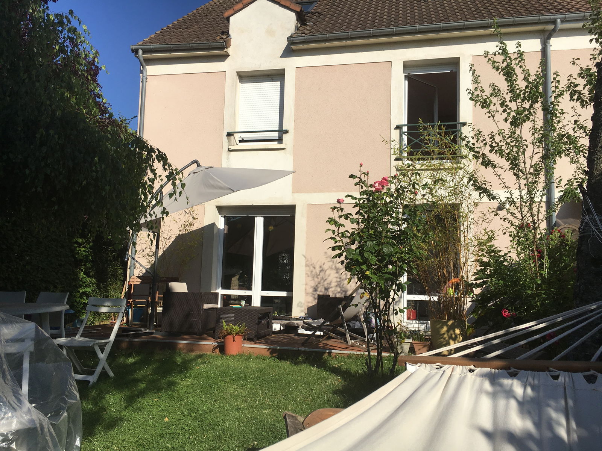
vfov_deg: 48.2
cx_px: 301
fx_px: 504
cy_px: 226
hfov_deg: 61.7
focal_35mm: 29
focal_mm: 4.15
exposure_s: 1/2747
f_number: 2.2
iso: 25
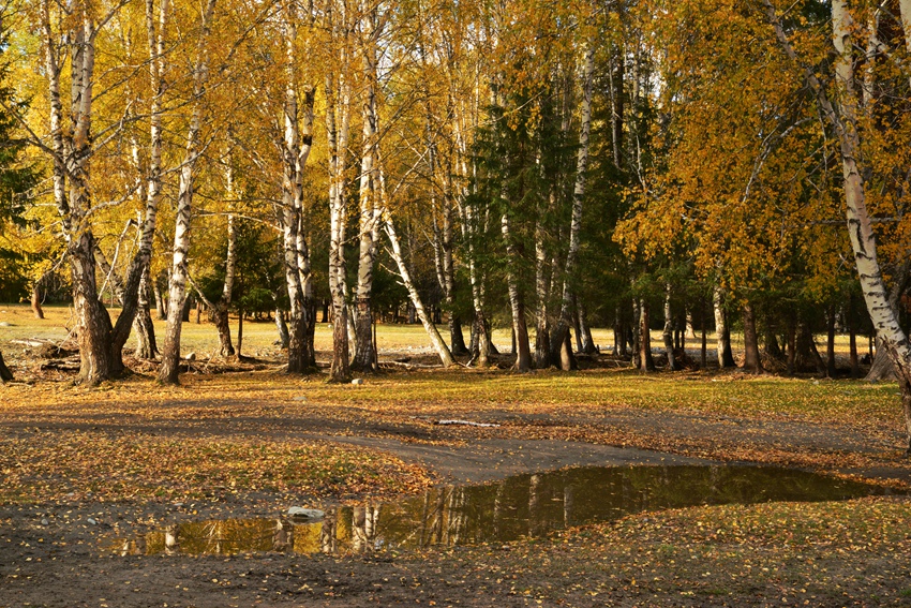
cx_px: 456
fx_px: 1417
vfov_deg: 24.2
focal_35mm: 56
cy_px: 304
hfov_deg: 35.6
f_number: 16
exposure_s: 1/60
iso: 800
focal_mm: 56
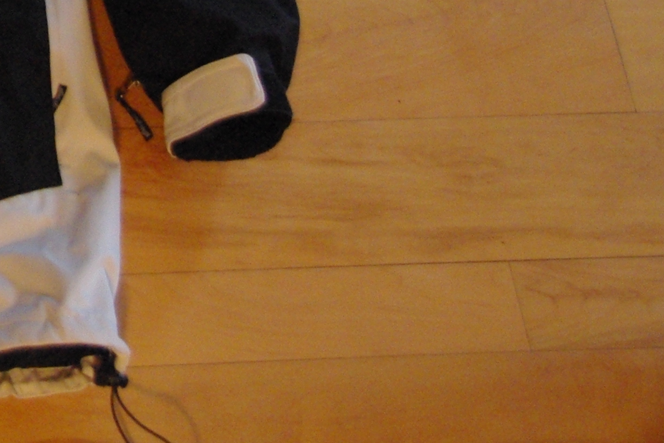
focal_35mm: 126
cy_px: -217
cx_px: -314
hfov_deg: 15.1
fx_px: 2324
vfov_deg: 10.5
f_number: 4
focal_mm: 26.88
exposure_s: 1/45
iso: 1600
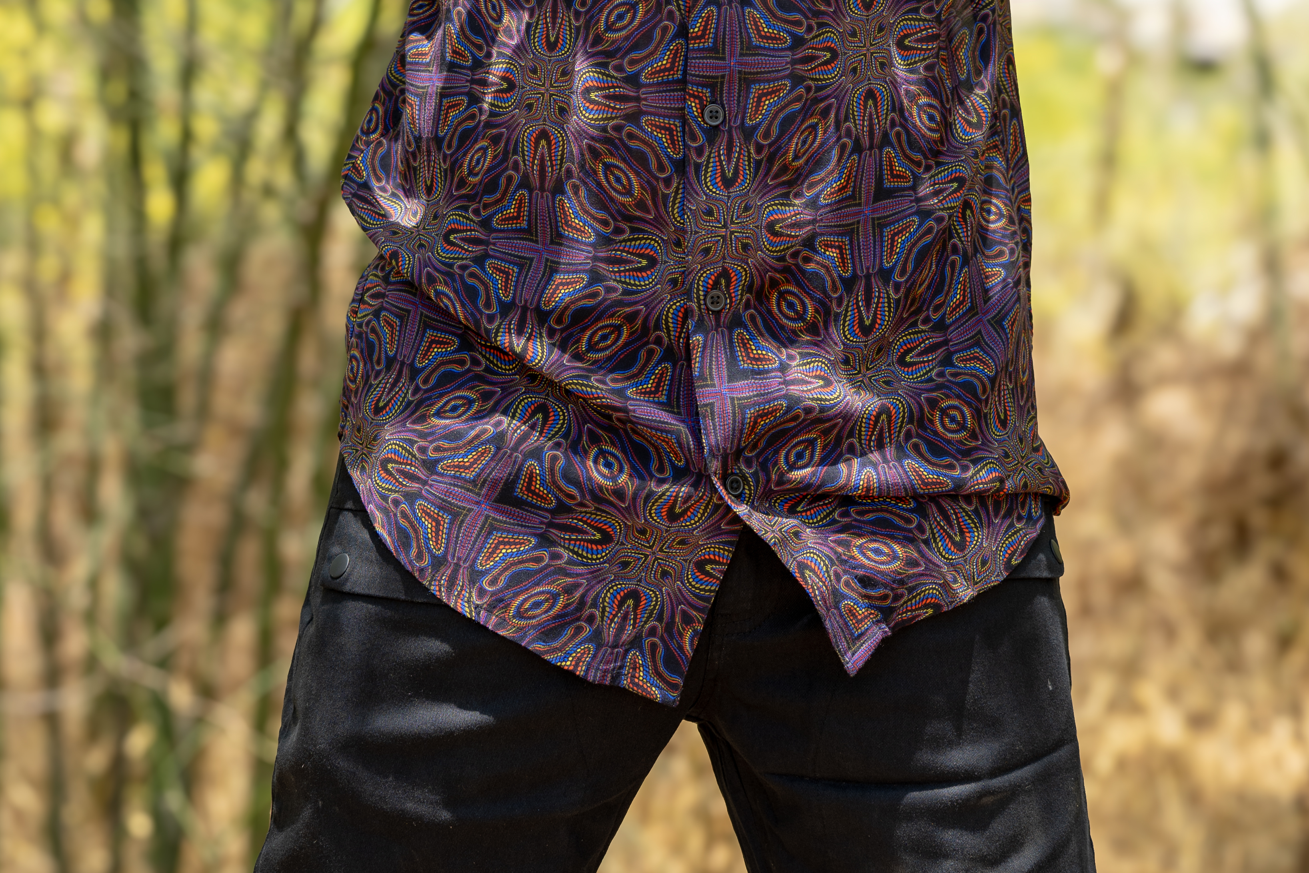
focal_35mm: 67
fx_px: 2426
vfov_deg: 19.9
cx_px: 686
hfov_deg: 30.2
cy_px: 37
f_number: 4
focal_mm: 36.4
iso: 125
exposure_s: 1/160
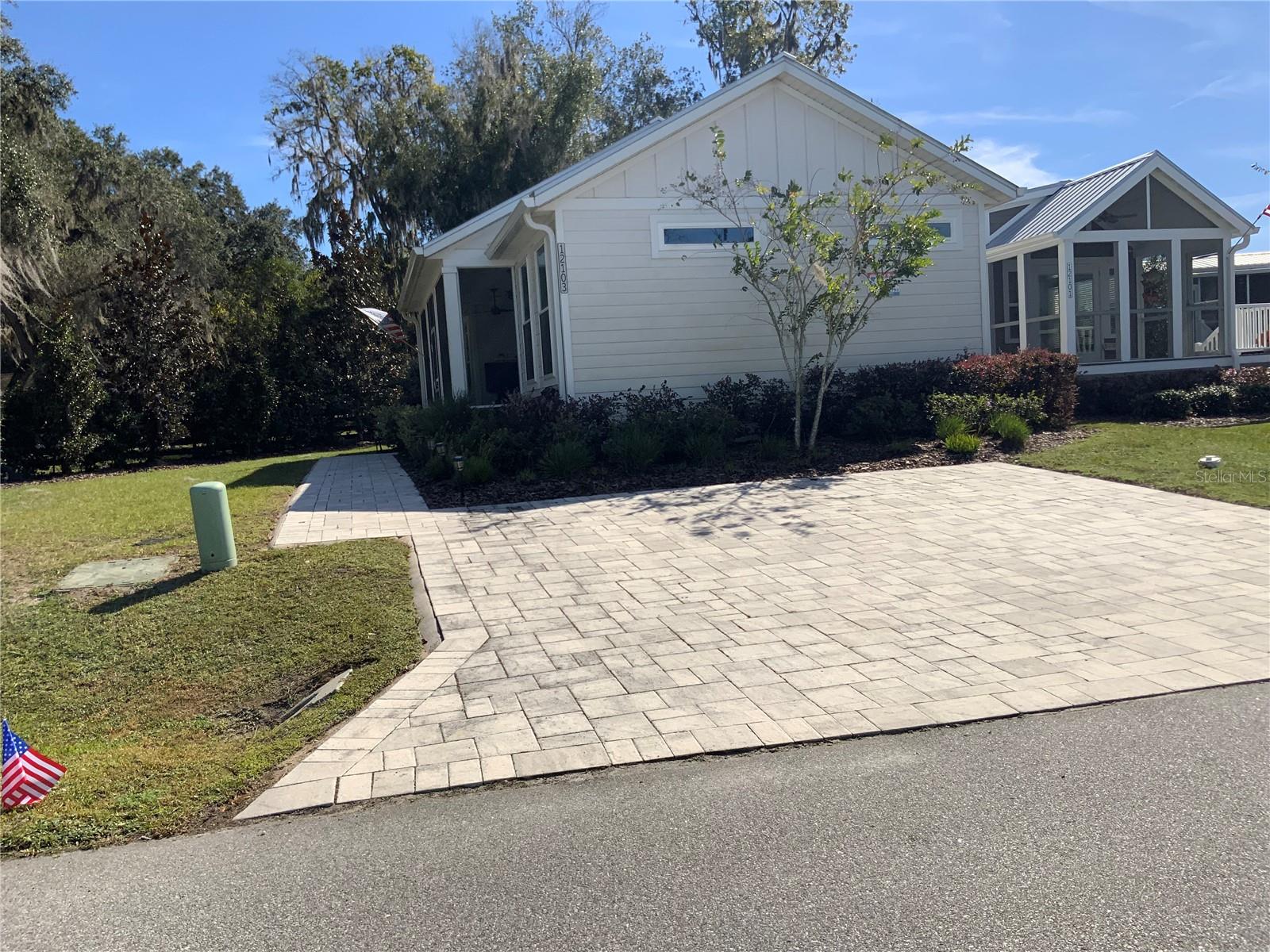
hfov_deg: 61.7
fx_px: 1064
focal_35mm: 29
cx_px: 635
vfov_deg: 48.2
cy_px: 476
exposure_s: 1/3125
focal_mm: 3
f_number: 1.8
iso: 20
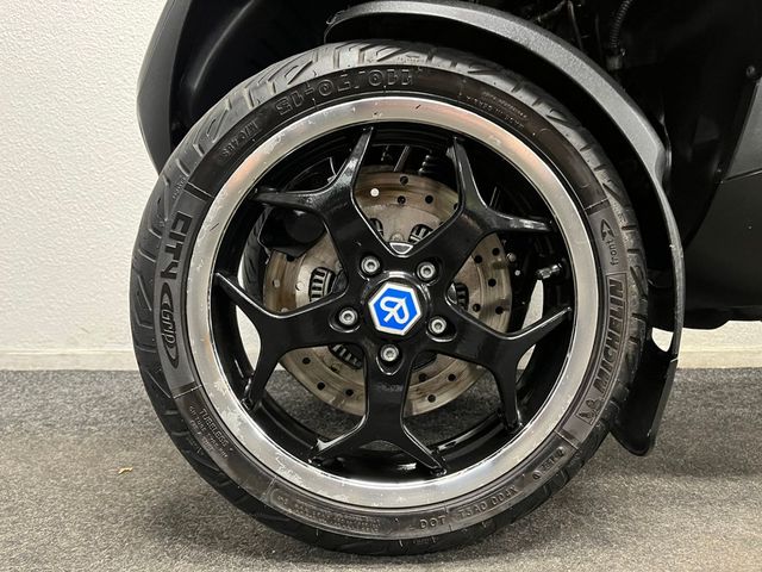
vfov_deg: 53.1
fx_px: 572
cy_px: 286
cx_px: 381
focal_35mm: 26
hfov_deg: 67.3
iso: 500
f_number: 1.6
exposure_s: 1/33
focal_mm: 5.1
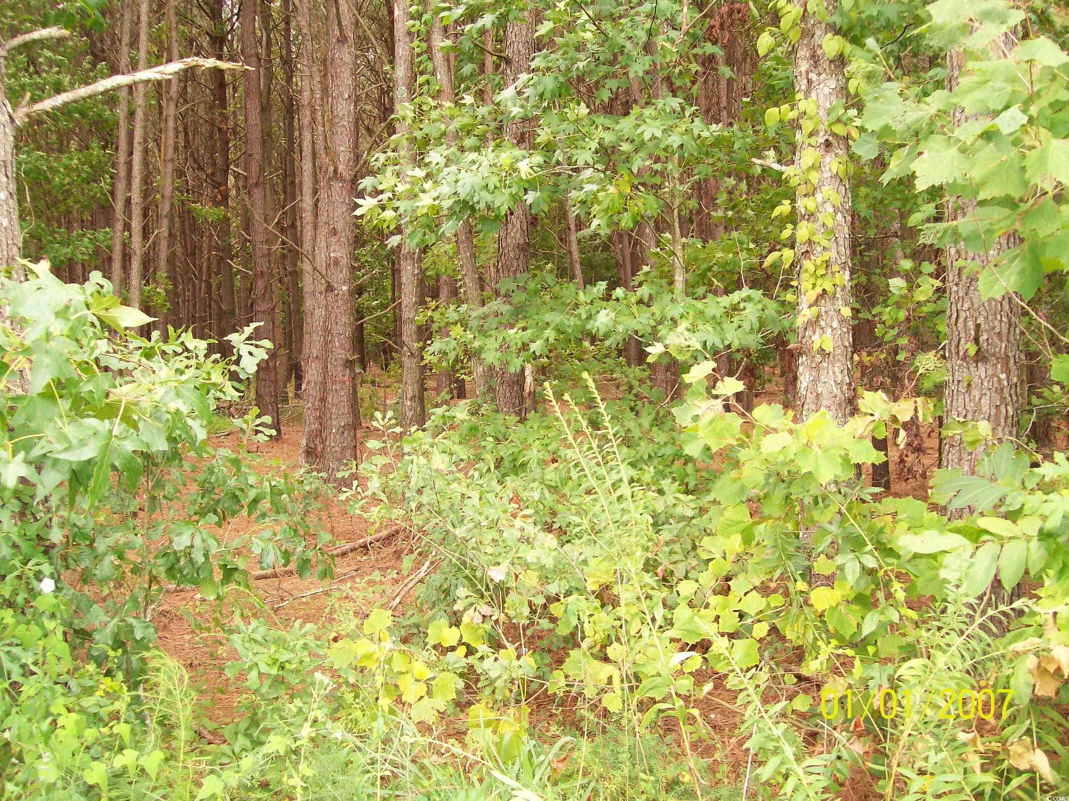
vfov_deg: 39.7
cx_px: 534
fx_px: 1112
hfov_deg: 51.4
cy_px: 400
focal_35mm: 36
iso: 200
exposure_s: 1/139
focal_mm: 6
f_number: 2.7
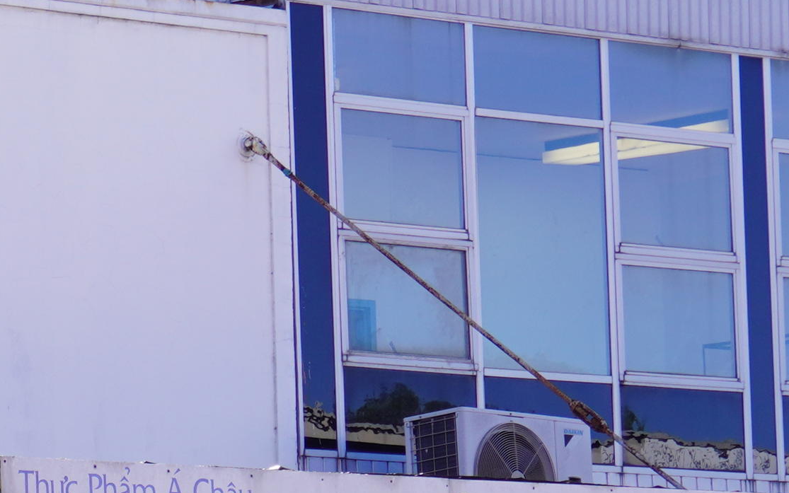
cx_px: -749
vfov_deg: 4.9
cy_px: 662
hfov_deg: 7.6
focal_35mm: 267
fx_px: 5748
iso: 100
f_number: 8
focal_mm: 39
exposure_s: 1/80
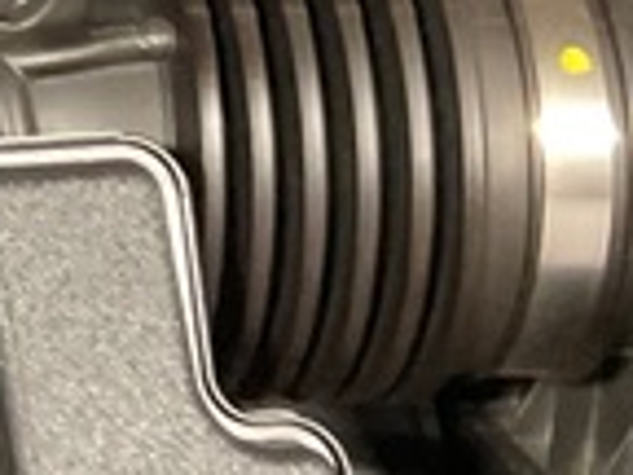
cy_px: -369
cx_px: -796
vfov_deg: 7.4
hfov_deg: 9.3
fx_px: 3548
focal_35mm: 194
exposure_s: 1/40
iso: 320
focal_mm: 3
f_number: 1.8
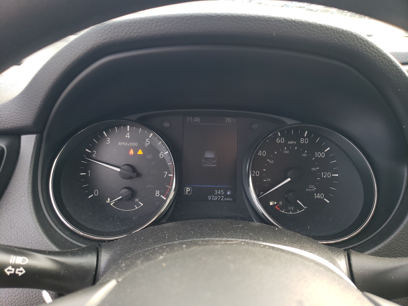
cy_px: 153
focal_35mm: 26
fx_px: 306
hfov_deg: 67.3
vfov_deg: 53.1
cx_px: 204
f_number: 1.5
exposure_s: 1/120
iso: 68
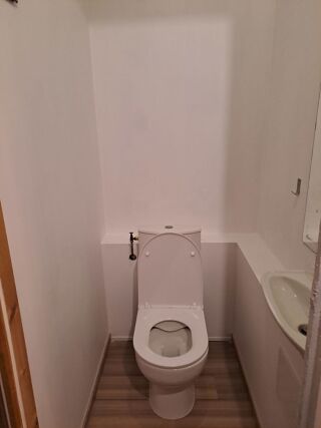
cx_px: 160
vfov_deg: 69.4
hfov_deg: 54.9
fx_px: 309
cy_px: 214
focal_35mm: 25
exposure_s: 1/25
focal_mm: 4.65
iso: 320
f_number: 1.8
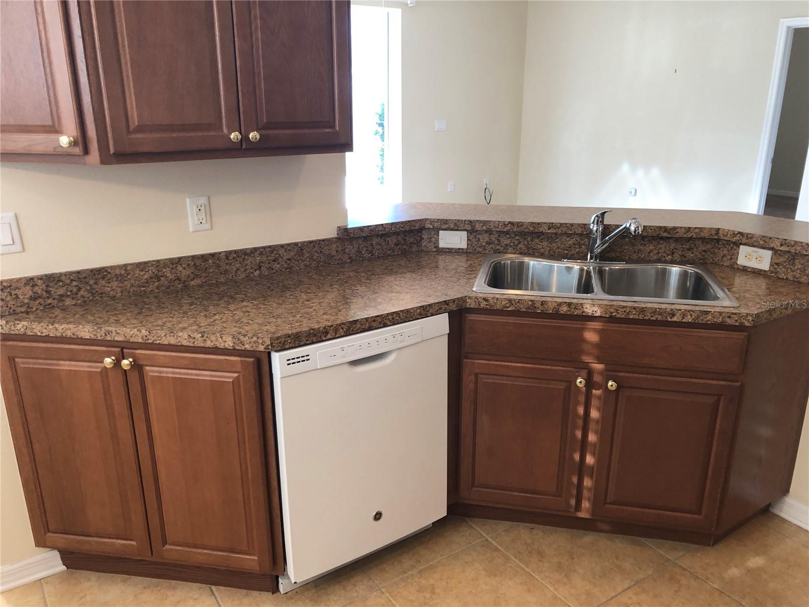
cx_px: 404
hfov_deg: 63.4
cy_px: 304
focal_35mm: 28
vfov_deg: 49.7
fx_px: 654
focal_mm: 4
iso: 40
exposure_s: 1/20
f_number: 1.8
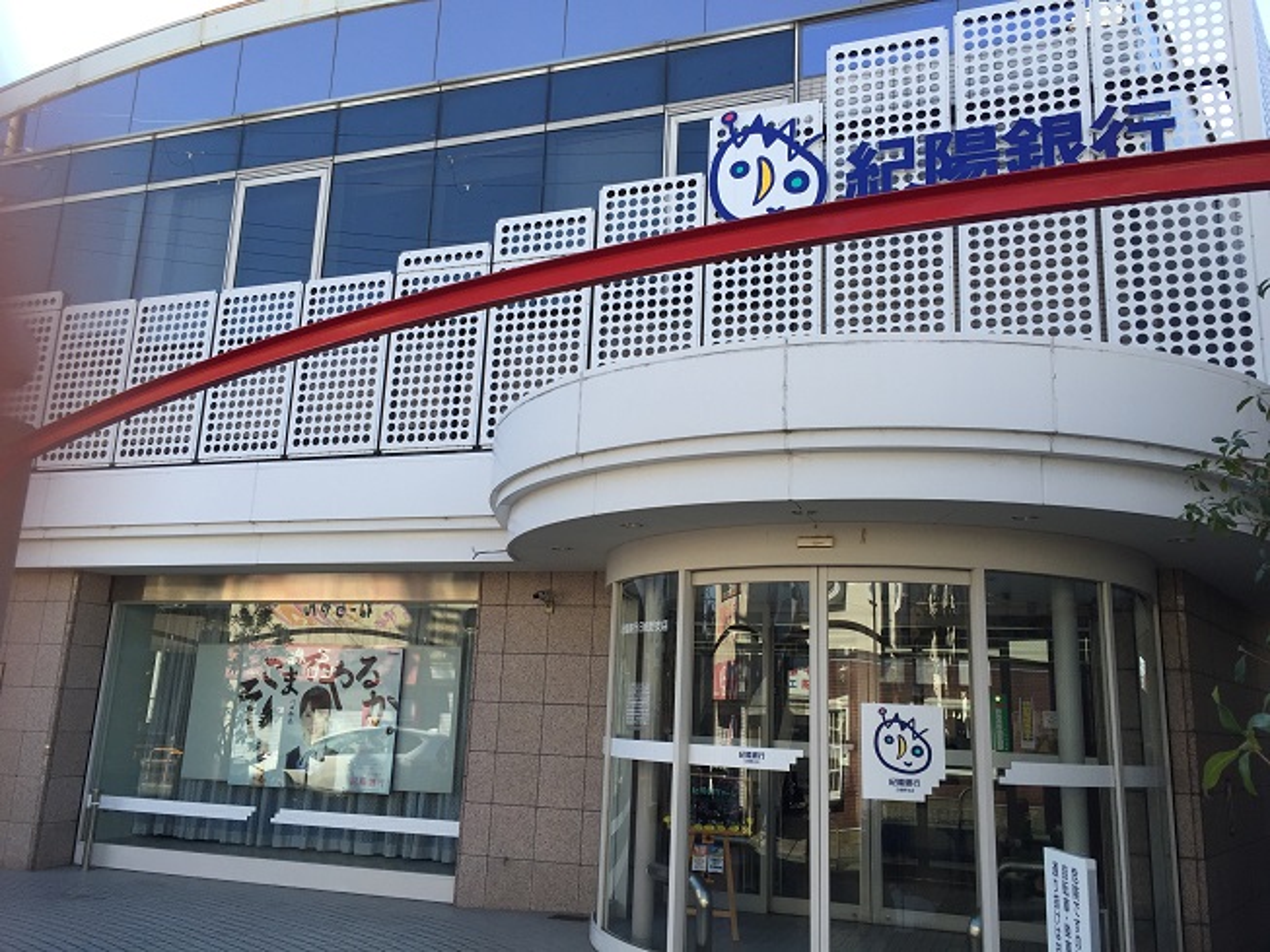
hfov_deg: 61.7
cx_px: 635
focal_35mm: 29
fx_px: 1064
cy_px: 476
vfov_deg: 48.2
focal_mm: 4.15
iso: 32
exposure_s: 1/573
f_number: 2.2
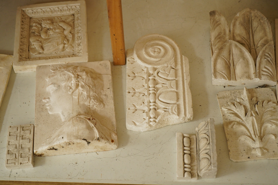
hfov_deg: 33.4
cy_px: 92
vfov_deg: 22.6
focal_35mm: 60
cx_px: 139
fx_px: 463
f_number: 5
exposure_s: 1/80
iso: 2500
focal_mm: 60
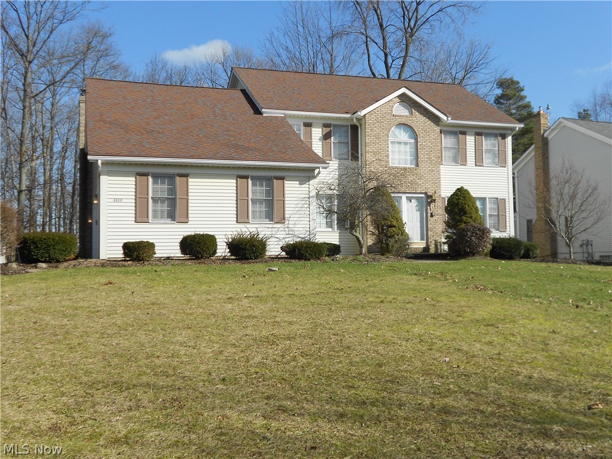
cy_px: 230
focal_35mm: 37
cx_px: 306
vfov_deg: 38.7
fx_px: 654
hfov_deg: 50.1
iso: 80
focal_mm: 6.7
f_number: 3.9
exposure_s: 1/800
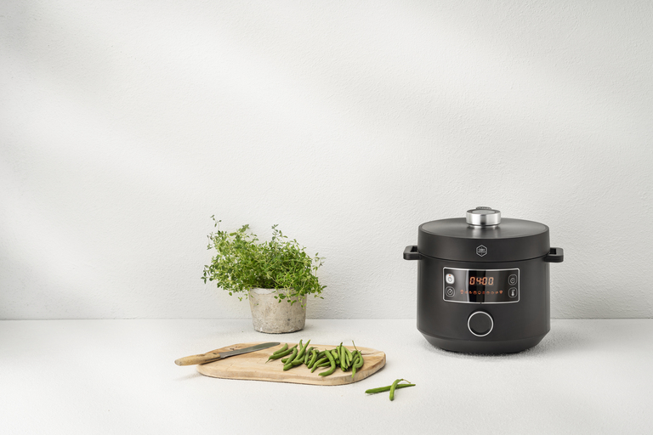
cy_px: 218
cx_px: 326
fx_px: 1632
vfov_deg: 15.2
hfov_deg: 22.6
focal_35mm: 90
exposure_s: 1/160
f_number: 7.1
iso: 50
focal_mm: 90
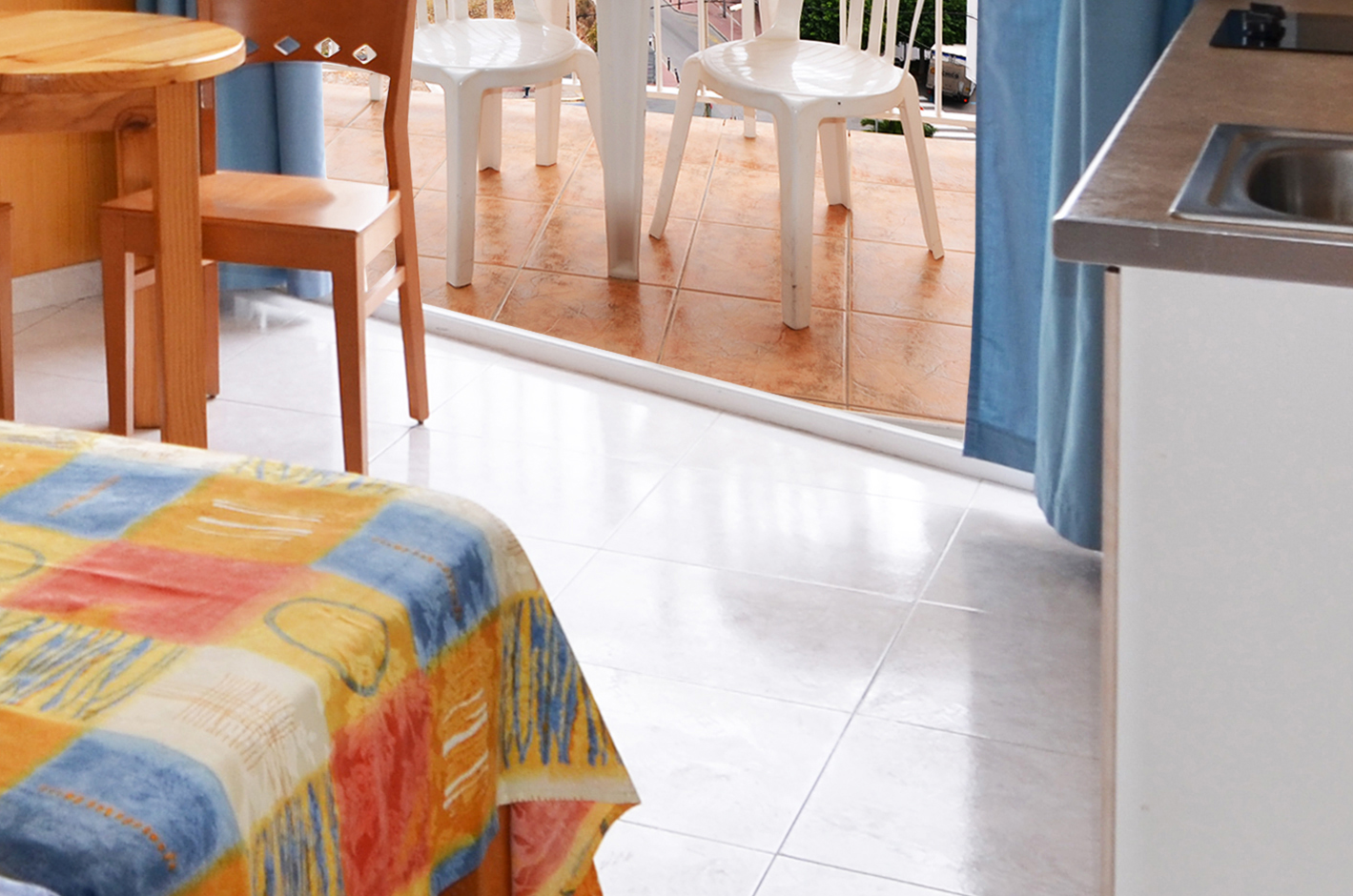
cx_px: -327
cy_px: 8
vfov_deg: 19.5
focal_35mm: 68
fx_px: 2541
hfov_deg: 26.1
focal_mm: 13
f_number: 4
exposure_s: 1/250
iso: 160
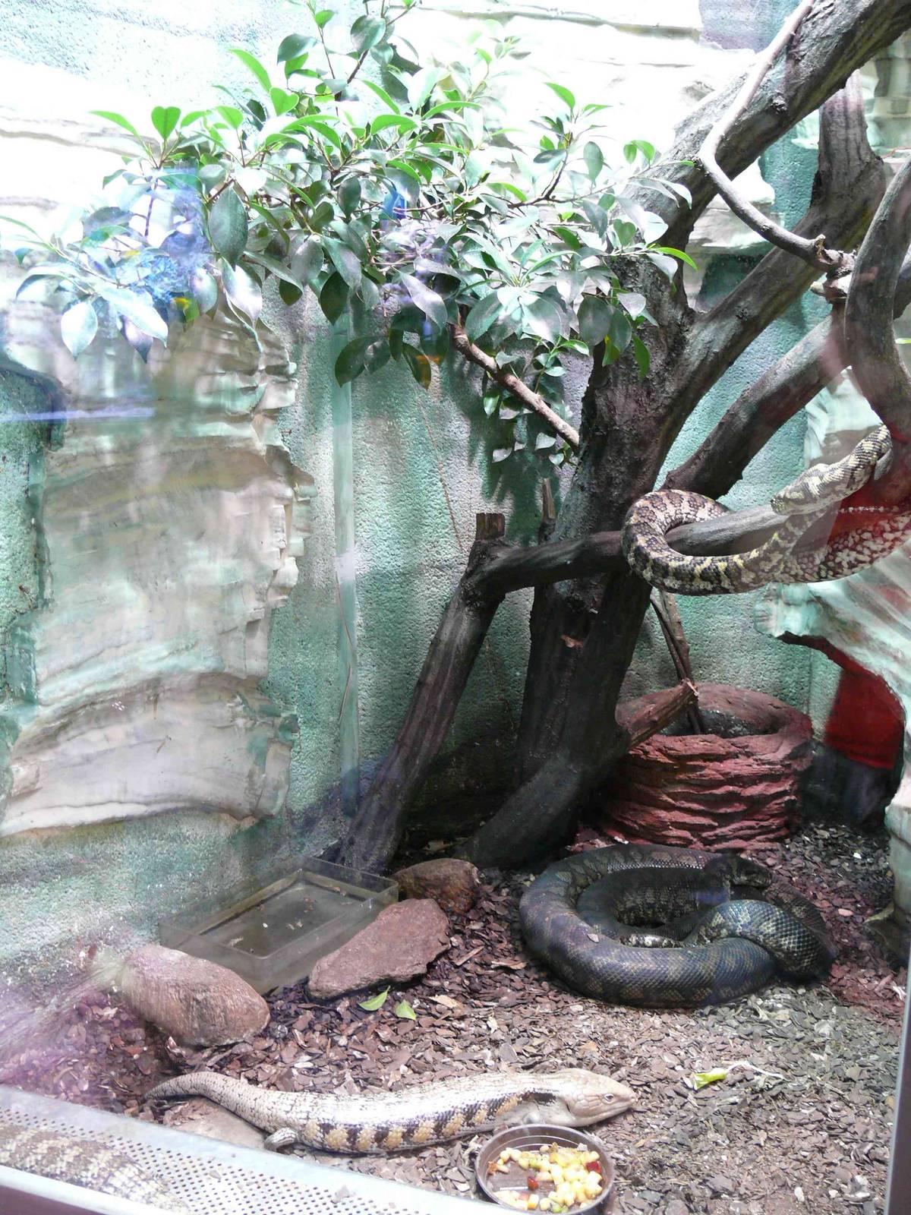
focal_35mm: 35
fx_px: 1228
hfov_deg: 40.7
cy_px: 608
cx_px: 456
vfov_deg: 52.6
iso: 200
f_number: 2.8
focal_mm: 7.4
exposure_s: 1/8
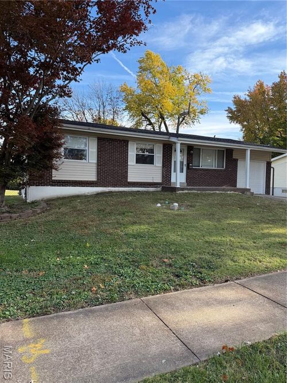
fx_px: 265
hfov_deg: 56.8
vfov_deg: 71.6
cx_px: 144
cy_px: 192
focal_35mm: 24
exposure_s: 1/1618
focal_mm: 6.76
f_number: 1.78
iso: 100
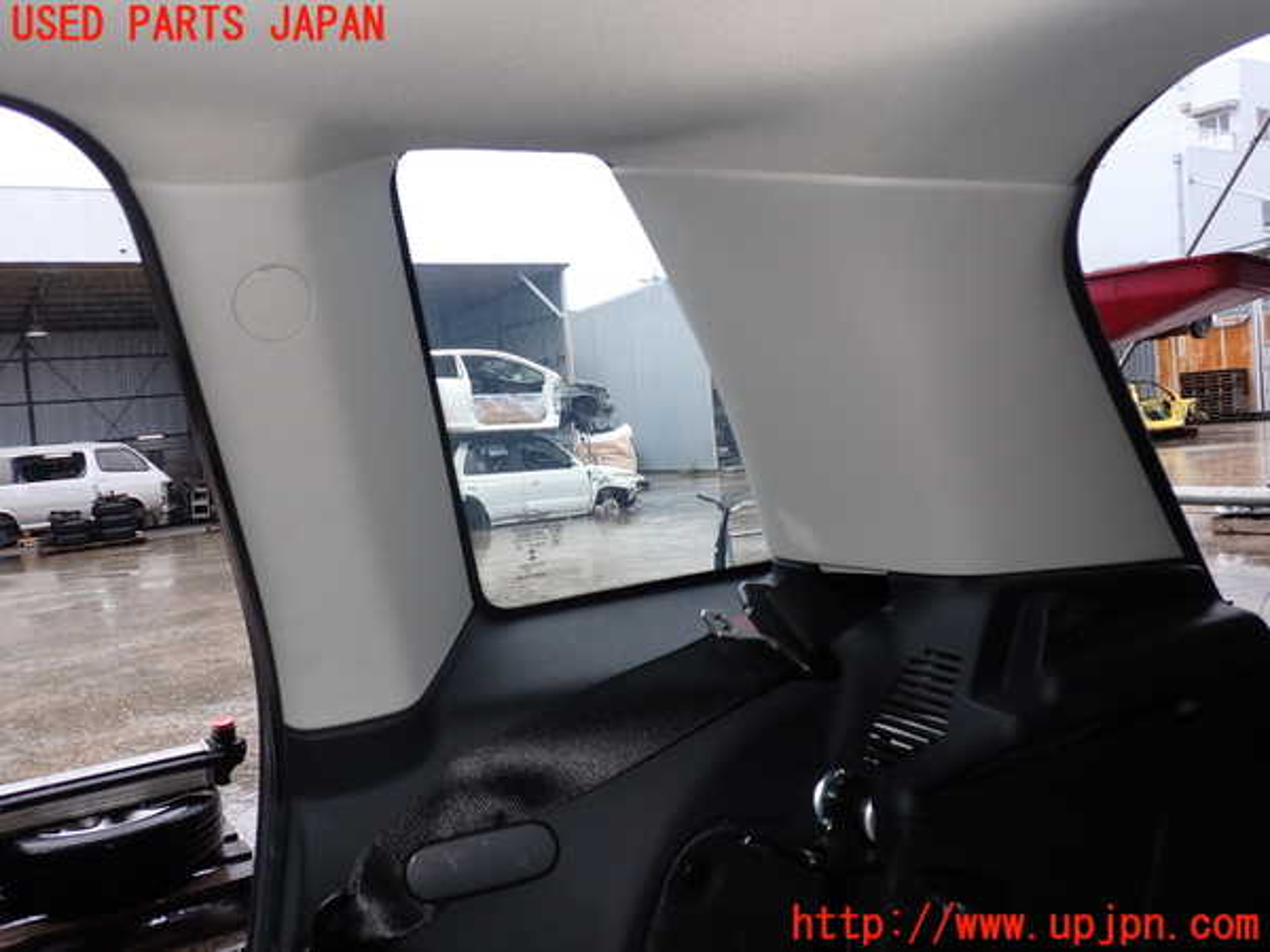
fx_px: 1101
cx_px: 635
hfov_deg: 60.0
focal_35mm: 30
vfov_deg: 46.8
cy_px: 476
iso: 100
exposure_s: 1/125
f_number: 3.2
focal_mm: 5.4
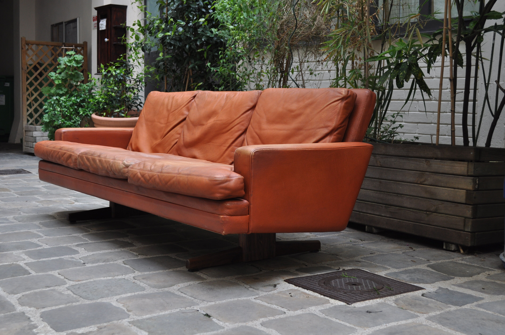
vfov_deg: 28.0
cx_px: 252
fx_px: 673
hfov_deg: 41.2
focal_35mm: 48
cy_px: 168
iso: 320
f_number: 5.6
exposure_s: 1/125
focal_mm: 32
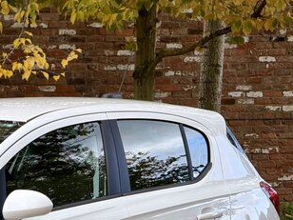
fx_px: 2201
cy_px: 248
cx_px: -48
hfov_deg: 7.6
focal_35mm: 260
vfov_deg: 5.7
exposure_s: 1/121
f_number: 2.8
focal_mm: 16.89
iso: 50
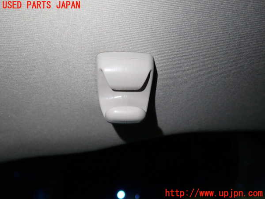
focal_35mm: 30
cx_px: 132
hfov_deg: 60.0
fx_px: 230
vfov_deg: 46.8
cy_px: 100
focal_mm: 5.4
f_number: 2.3
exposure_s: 1/60
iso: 200
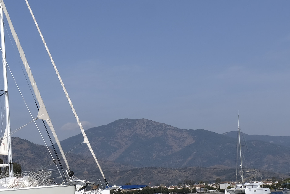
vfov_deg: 13.5
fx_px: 814
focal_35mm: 101
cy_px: 26
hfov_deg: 19.4
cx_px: -24
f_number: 13
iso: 100
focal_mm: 20.8
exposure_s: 1/200
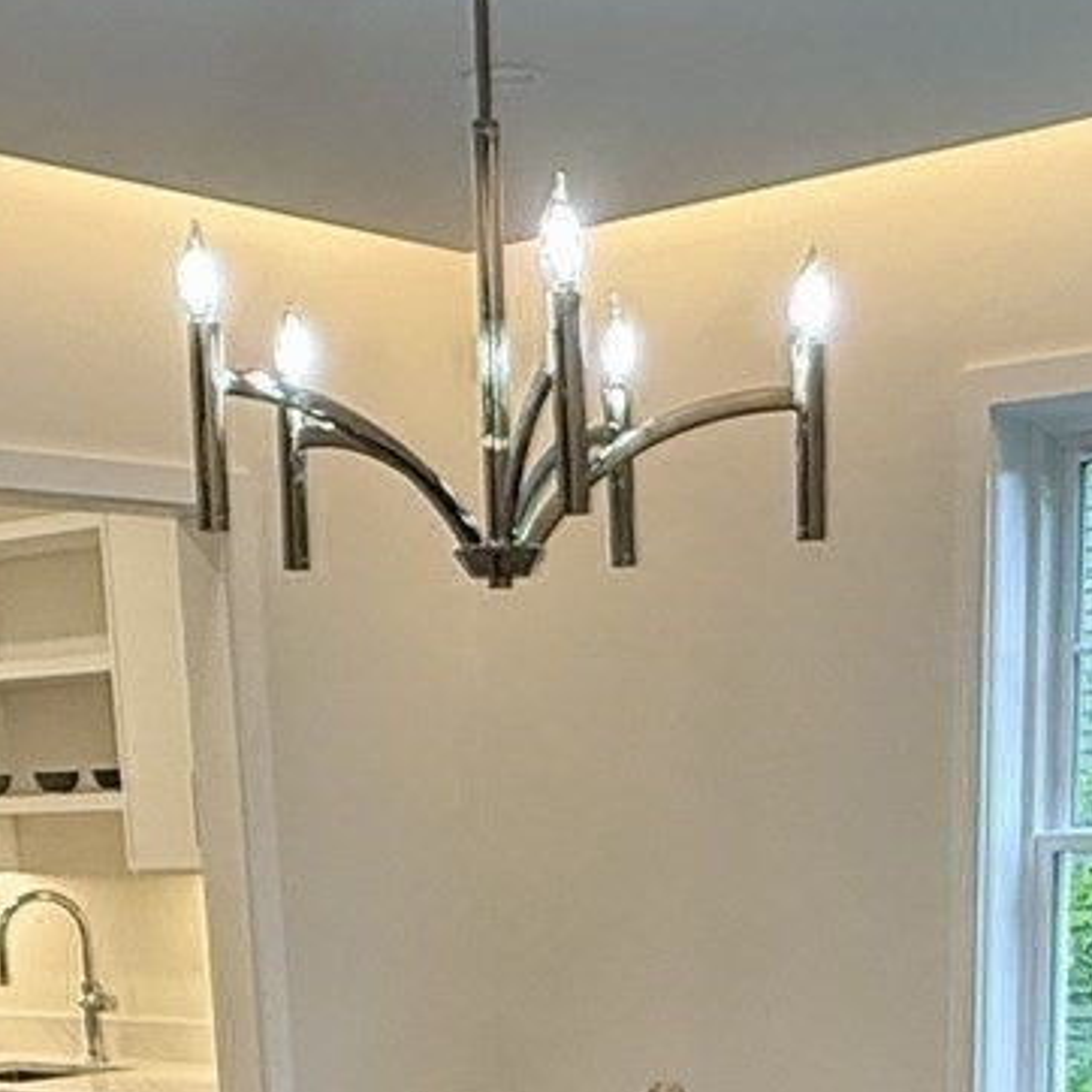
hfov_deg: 24.6
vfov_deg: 21.2
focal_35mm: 70
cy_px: 1599
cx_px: 646
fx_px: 2498
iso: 200
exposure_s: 1/120
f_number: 2.2
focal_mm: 2.22
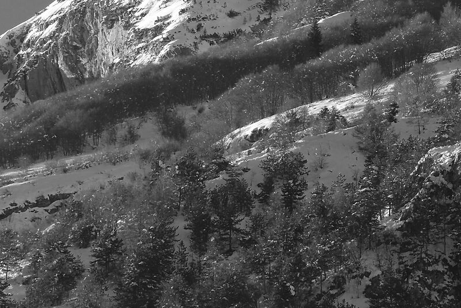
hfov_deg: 4.8
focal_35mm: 428
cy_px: -74
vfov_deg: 3.2
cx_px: 539
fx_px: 5481
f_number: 8
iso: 250
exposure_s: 1/220
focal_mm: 95.4
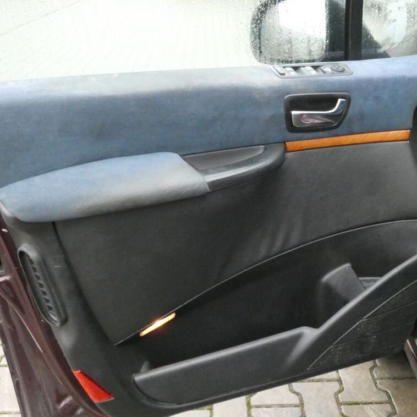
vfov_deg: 44.9
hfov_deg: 44.9
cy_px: 209
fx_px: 504
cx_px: 229
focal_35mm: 37
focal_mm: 5.5
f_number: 5.6
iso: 1600
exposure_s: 1/40
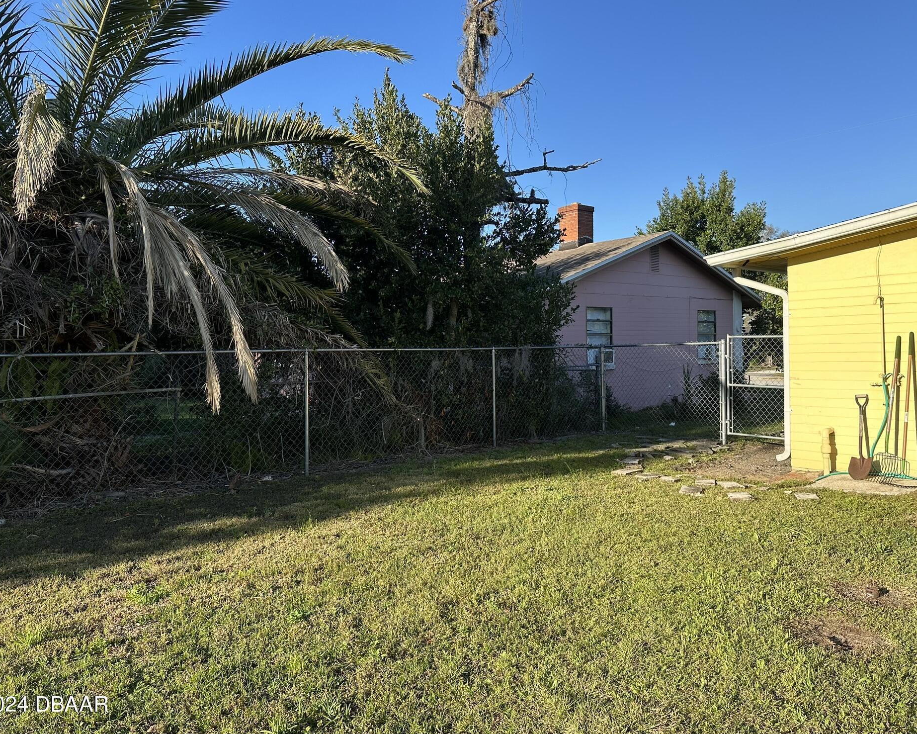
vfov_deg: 54.9
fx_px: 706
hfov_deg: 66.0
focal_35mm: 26
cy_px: 357
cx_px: 471
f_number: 1.78
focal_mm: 6.86
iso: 80
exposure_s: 1/1751
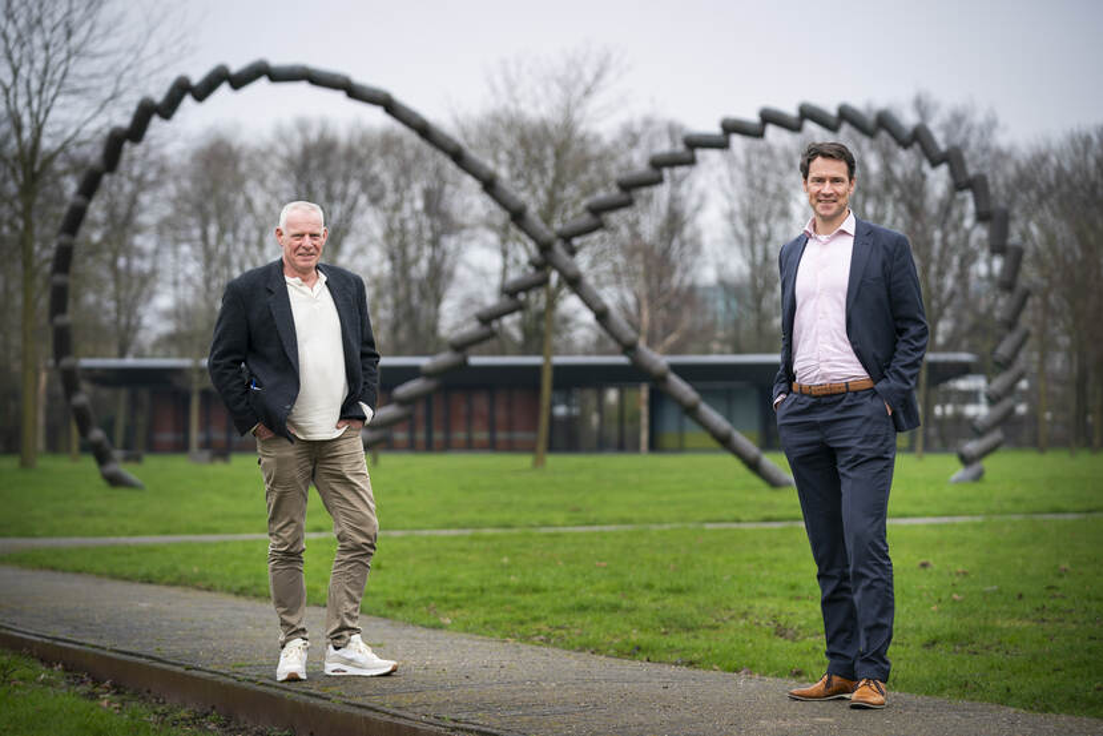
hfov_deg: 21.0
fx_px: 2972
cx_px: 552
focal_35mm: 97
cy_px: 368
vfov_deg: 14.1
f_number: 3.2
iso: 100
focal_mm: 97
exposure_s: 1/200
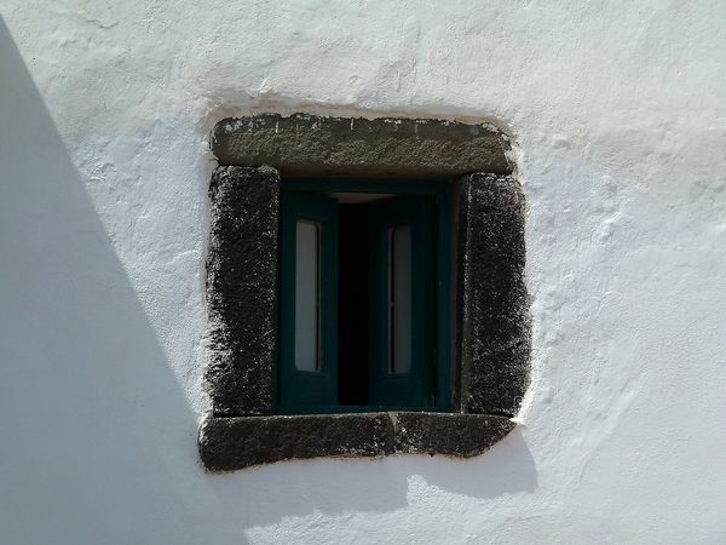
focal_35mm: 83
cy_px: 272
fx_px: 1741
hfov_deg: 23.6
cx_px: 363
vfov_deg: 17.8
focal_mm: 13.7
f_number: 4.5
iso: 80
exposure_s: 1/400
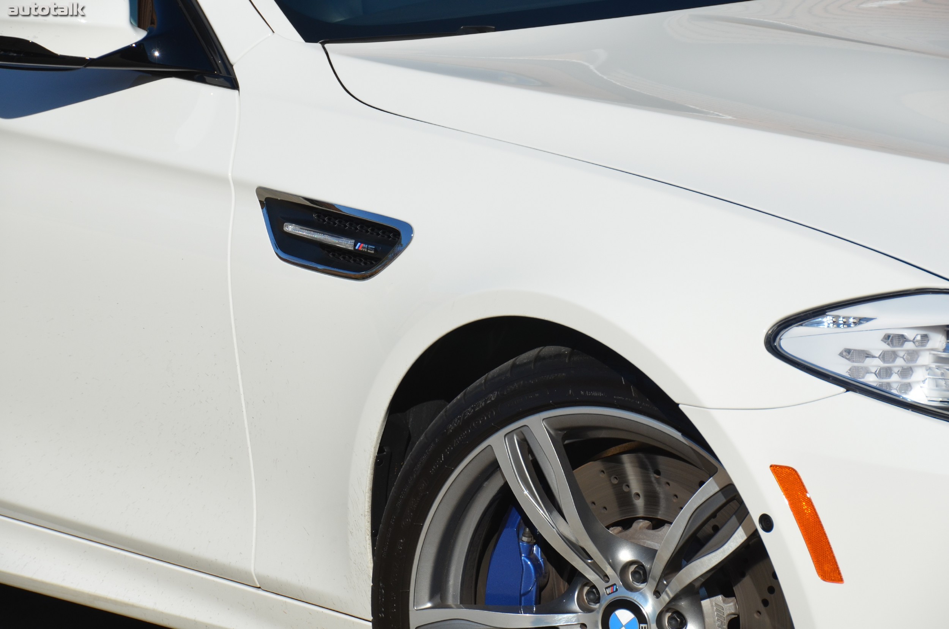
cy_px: 314
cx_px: 474
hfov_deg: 14.4
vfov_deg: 9.6
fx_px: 3749
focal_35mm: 142
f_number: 7.1
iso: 400
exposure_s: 1/2000
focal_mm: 95
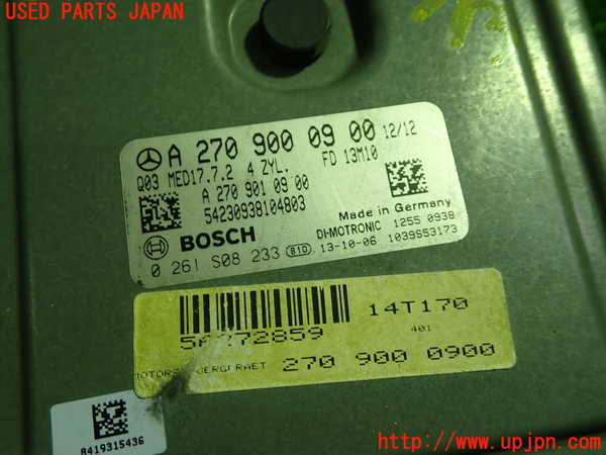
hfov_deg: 60.0
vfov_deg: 46.8
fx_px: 525
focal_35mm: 30
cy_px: 228
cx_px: 303
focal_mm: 5.4
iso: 100
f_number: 2.3
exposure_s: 1/60
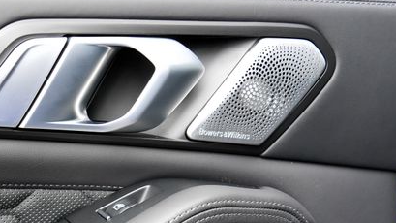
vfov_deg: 17.6
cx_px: 20
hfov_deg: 31.4
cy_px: 307
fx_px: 661
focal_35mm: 63
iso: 1600
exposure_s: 1/160
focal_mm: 24
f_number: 4
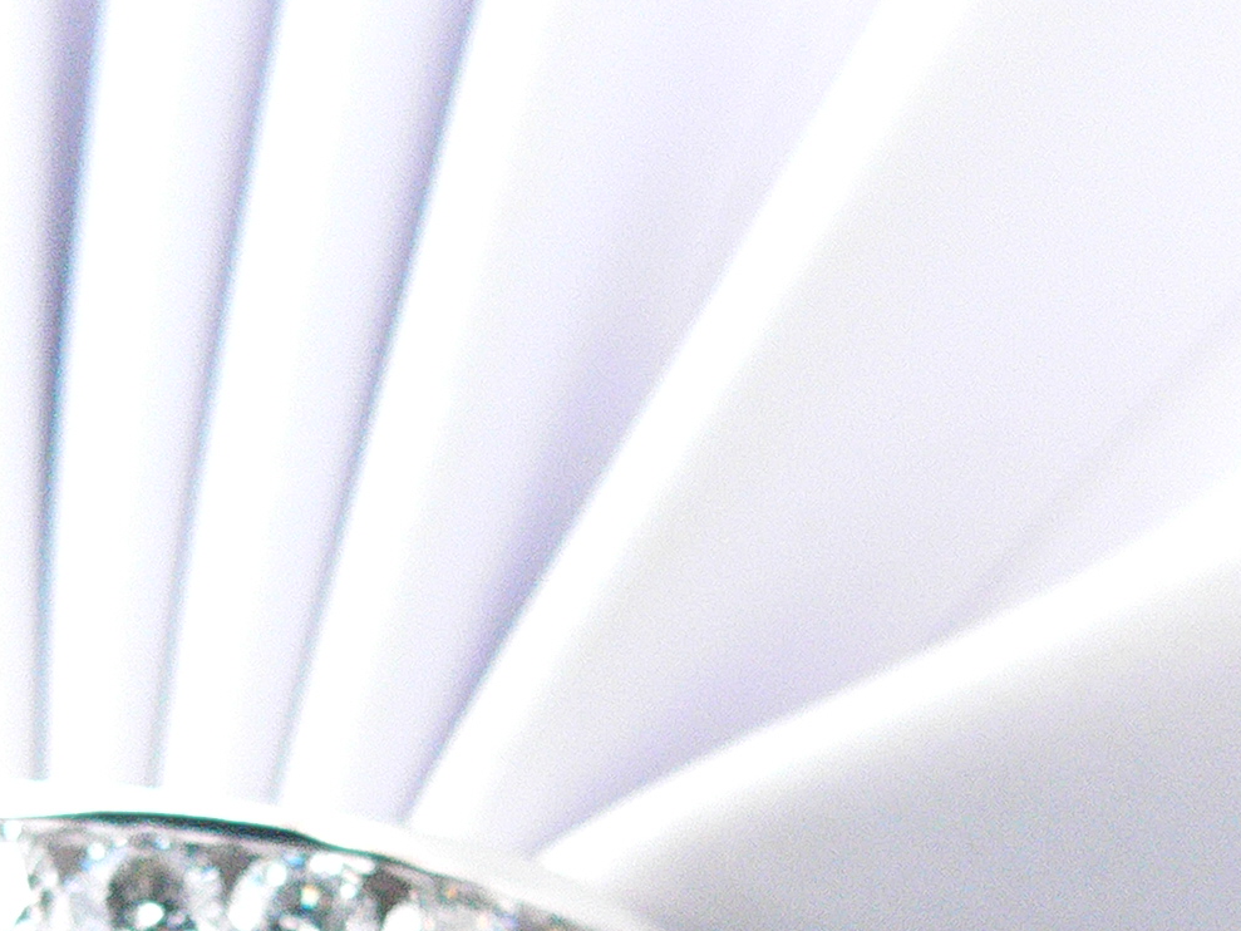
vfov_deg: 6.3
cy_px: 1109
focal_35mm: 233
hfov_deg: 8.5
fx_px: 8354
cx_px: 169
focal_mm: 15
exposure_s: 1/30
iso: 400
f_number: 4
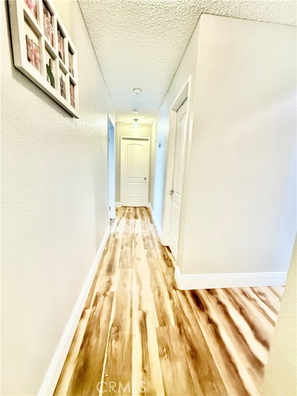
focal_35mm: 14
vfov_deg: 102.1
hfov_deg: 85.7
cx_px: 148
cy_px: 198
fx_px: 160
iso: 1000
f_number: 2.2
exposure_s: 1/60
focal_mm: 2.22
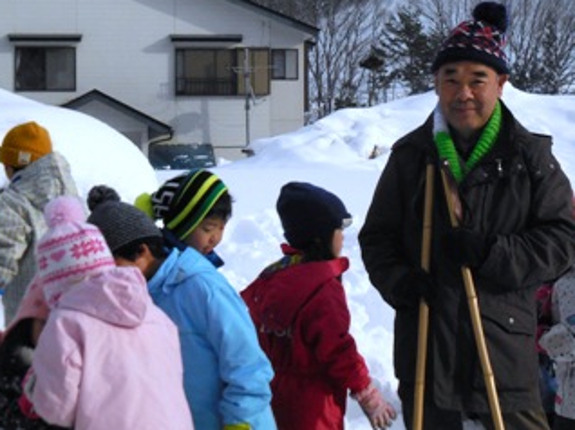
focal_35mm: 102
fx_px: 1693
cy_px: 172
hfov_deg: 19.2
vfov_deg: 14.5
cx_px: 354
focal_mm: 14.5
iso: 400
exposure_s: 1/1250
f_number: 9.8
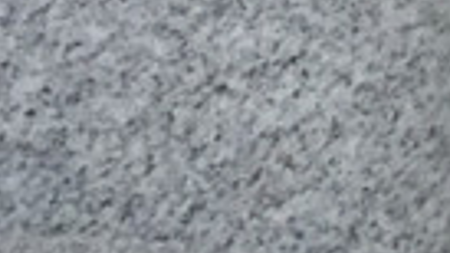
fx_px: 2648
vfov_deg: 5.1
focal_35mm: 222
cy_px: 826
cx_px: -969
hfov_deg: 8.1
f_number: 2.4
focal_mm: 3.3
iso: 25
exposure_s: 1/547
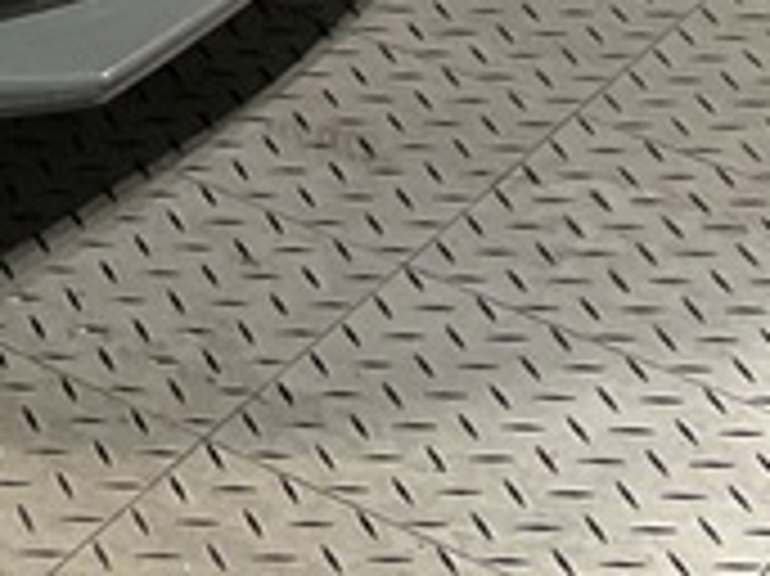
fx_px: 3623
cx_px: -1261
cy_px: -711
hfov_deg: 10.1
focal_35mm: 163
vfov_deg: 8.5
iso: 64
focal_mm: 3
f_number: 1.8
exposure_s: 1/50
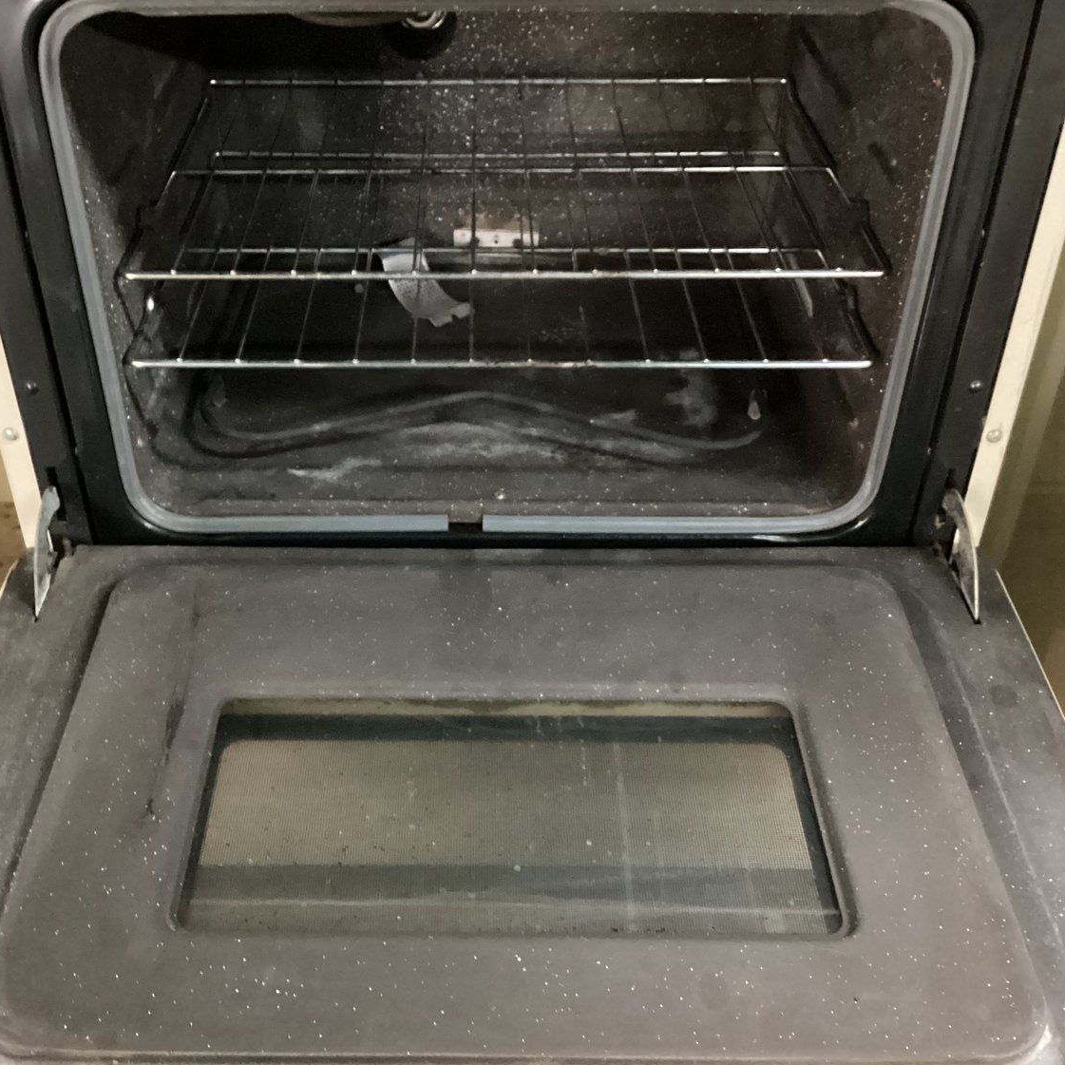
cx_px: 471
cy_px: 538
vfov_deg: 44.9
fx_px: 1288
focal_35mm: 37
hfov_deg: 44.8
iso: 800
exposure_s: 1/17
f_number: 2.4
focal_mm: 3.3
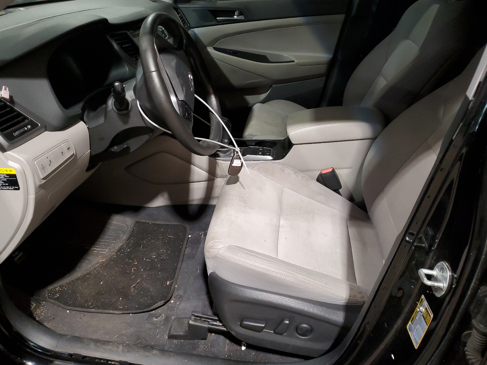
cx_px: 238
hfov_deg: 65.3
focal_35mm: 27
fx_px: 380
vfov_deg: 51.4
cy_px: 179
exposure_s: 1/60.2
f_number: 1.5
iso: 211
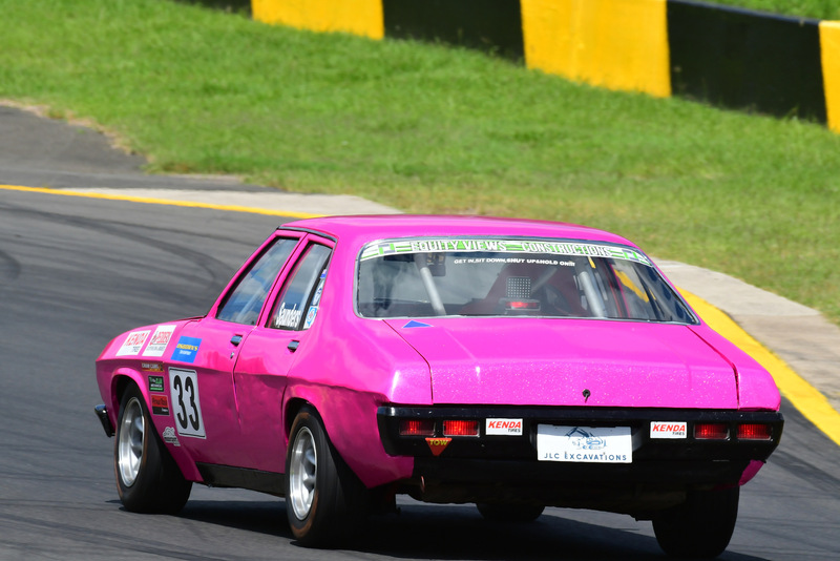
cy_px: 280
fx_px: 17505
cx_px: 420
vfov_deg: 1.8
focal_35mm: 750
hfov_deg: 2.7
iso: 400
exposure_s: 1/500
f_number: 13
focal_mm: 500
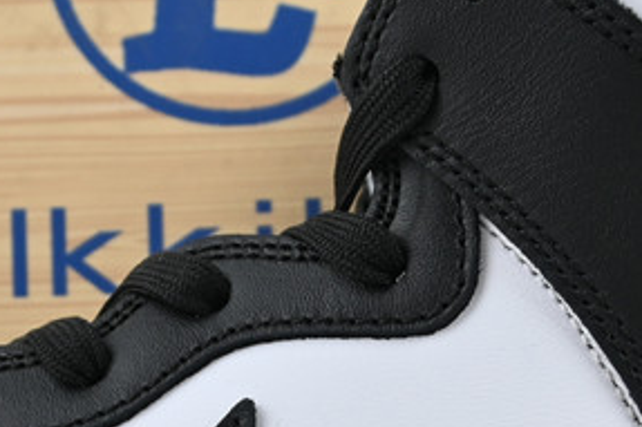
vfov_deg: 6.7
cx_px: 148
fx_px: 3638
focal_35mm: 204
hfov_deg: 10.1
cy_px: 472
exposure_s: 1/60
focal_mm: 32.5
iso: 100
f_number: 5
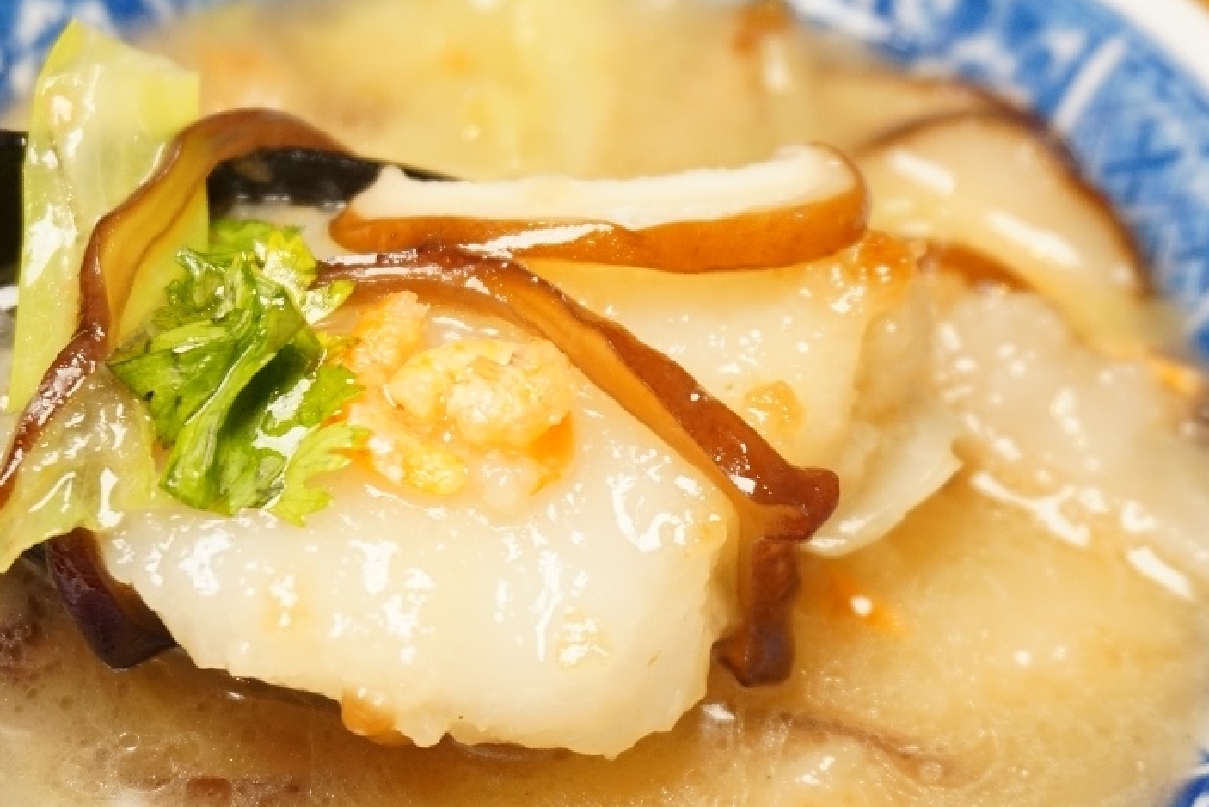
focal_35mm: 68
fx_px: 2275
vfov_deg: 20.1
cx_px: 561
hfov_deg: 29.8
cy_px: 471
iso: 640
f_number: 5
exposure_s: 1/60
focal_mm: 31
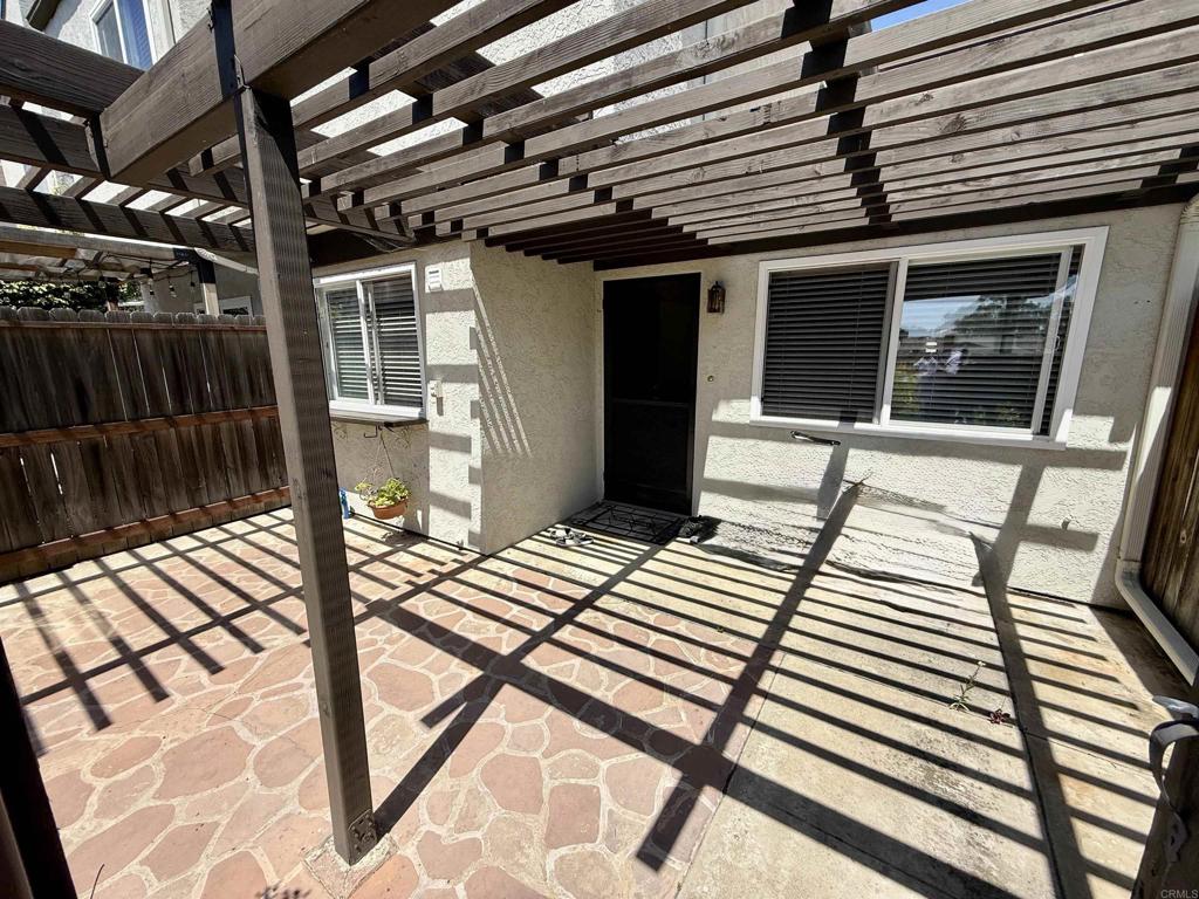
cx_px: 600
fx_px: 485
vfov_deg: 85.7
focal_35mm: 14
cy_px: 450
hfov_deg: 102.1
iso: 50
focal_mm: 2.22
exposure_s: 1/1745
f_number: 2.2
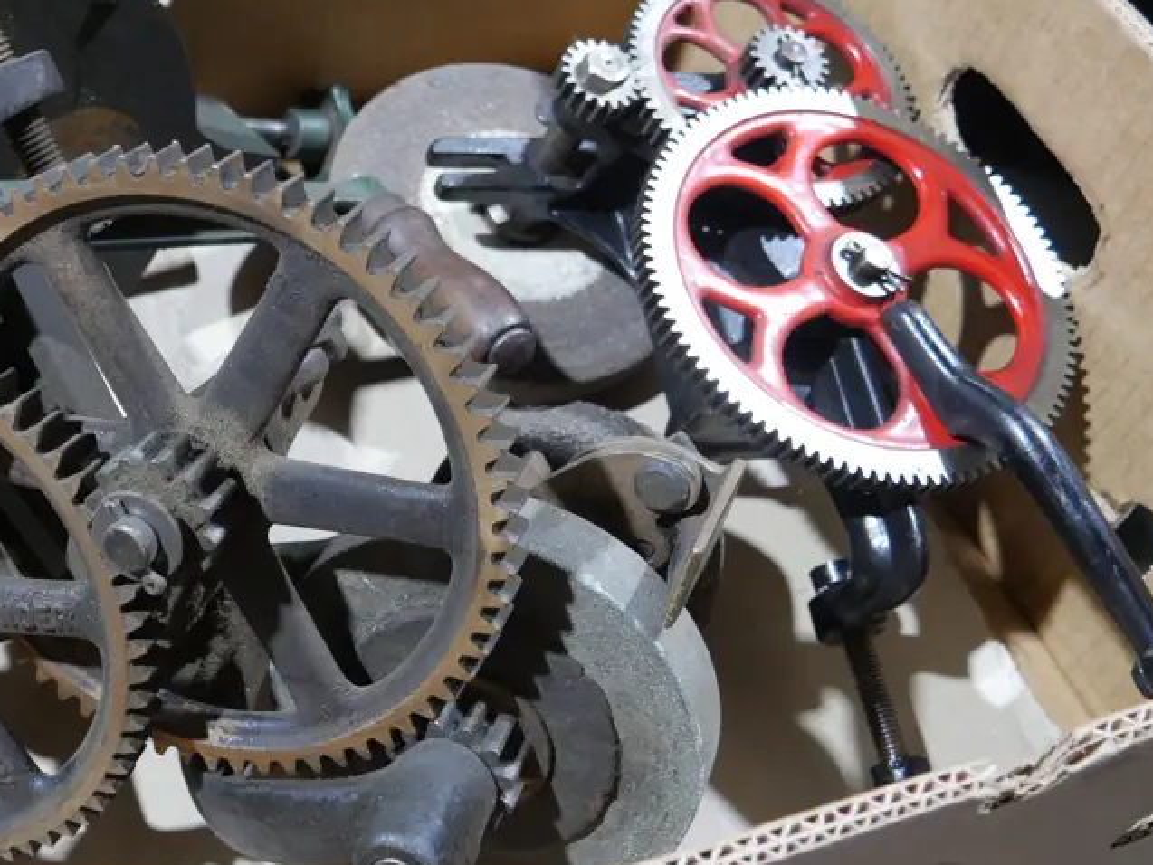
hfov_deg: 40.8
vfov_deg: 32.1
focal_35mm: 45
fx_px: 1499
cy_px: 363
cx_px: 275
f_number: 3.5
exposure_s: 1/60
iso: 800
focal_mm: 14
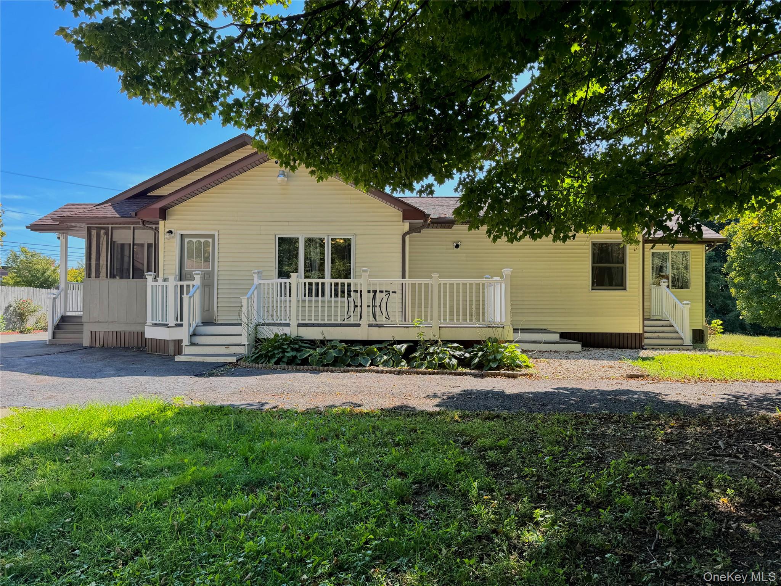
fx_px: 541
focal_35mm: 24
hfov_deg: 71.6
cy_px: 293
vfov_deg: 56.8
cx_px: 390
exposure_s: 1/888
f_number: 1.78
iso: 80
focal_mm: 6.76
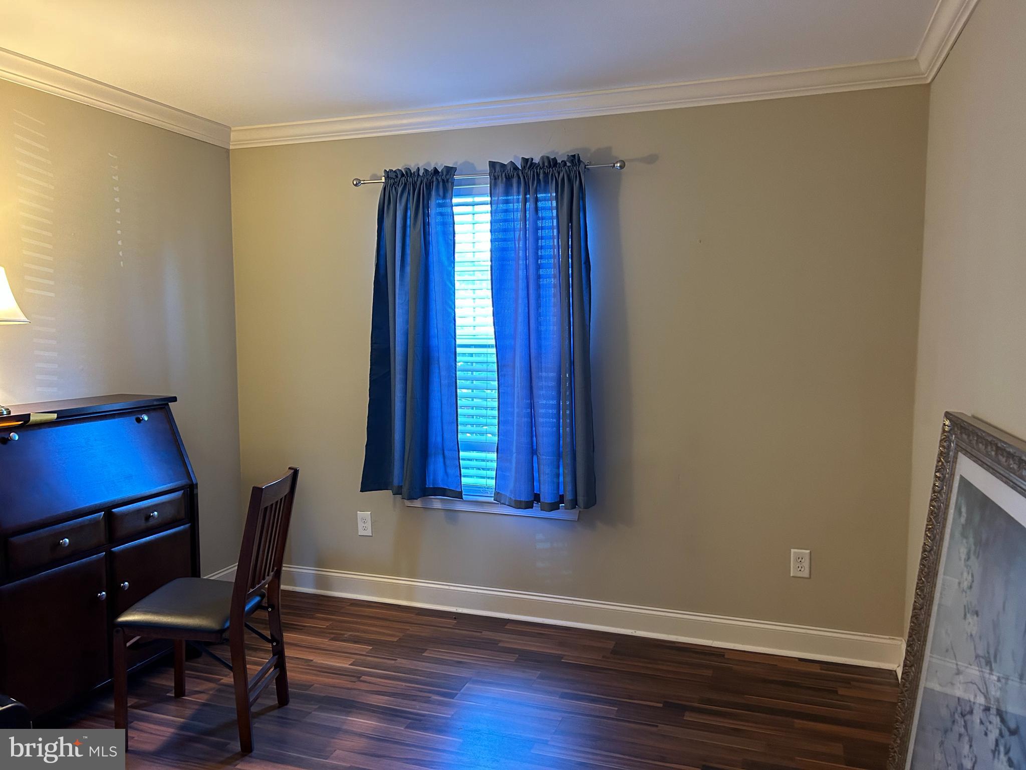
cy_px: 385
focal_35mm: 26
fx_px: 771
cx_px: 513
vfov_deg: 53.1
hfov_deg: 67.3
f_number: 1.5
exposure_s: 1/60
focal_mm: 5.7
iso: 320
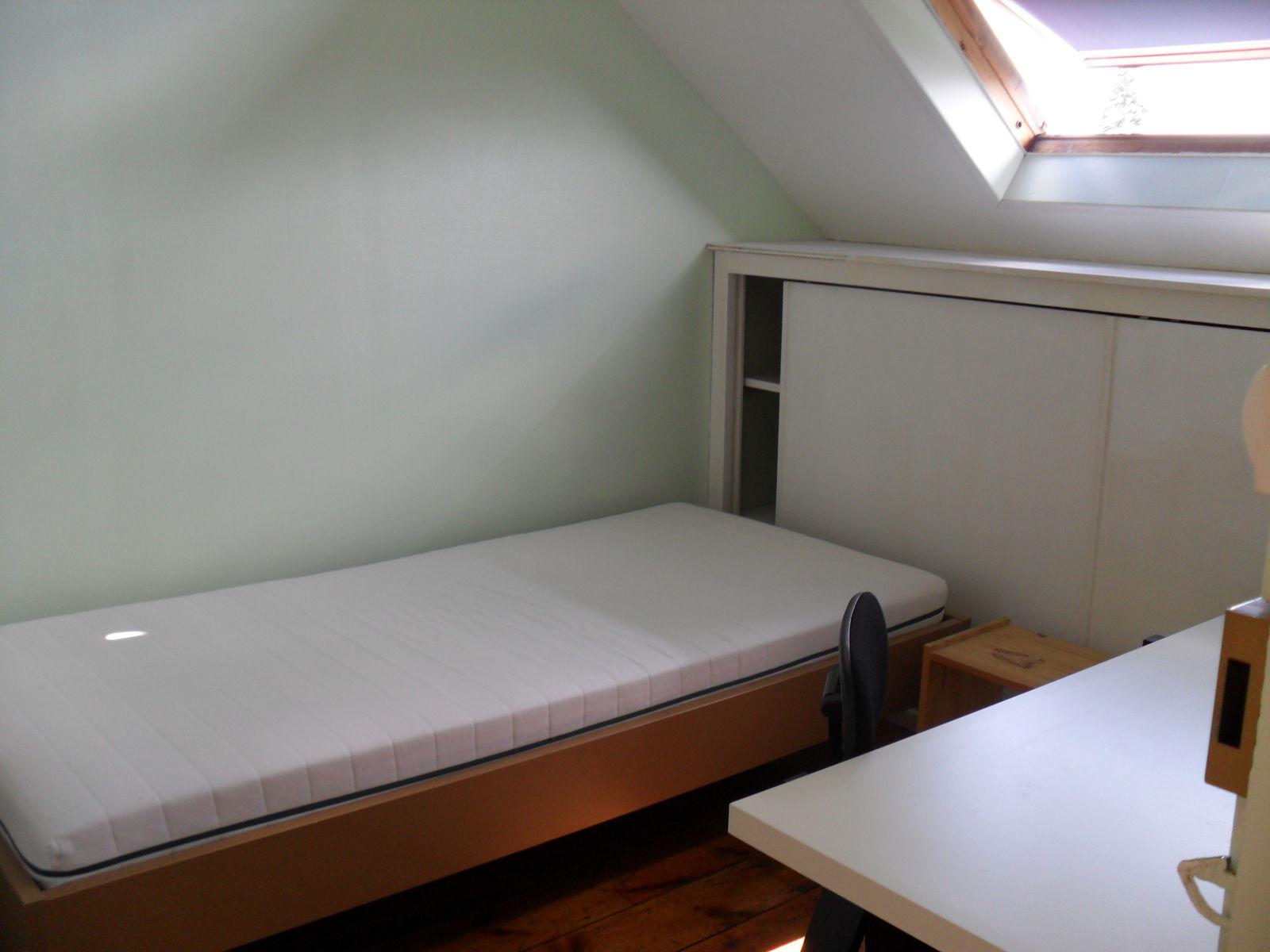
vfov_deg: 40.7
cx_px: 635
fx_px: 1284
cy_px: 476
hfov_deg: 52.6
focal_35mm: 35
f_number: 3
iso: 80
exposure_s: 1/45
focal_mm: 6.3
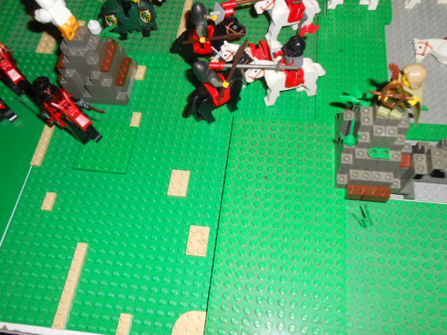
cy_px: 168
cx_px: 224
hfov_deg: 60.0
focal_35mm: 30
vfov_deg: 46.8
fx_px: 387
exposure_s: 1/25
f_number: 3.8
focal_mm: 5.3
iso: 80
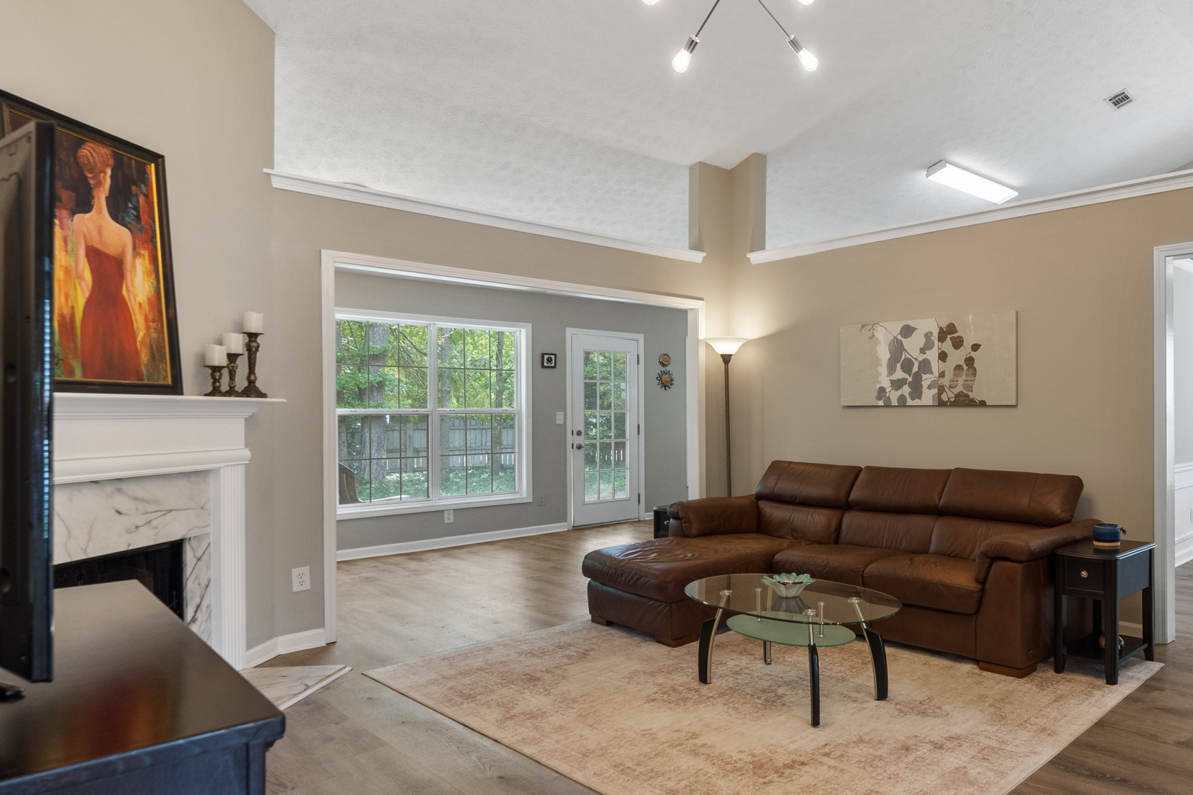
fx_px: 795
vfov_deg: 53.1
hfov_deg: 69.2
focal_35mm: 24
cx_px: 885
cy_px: 430
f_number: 6.3
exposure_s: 1/20
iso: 1250
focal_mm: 16
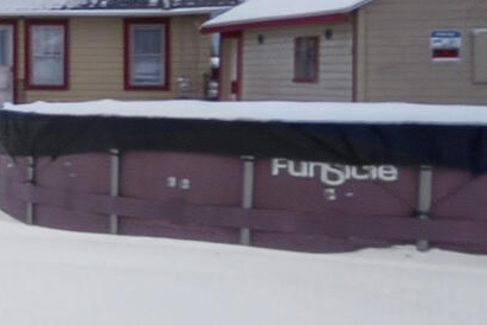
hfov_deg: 15.5
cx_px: -661
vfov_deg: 18.6
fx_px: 987
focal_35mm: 73
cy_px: 113
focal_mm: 10
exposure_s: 1/4000
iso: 125
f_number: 5.6
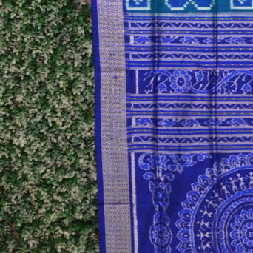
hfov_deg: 8.9
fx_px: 1604
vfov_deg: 9.0
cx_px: 346
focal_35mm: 194
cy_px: 2
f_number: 4
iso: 320
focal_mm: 52
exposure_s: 1/125
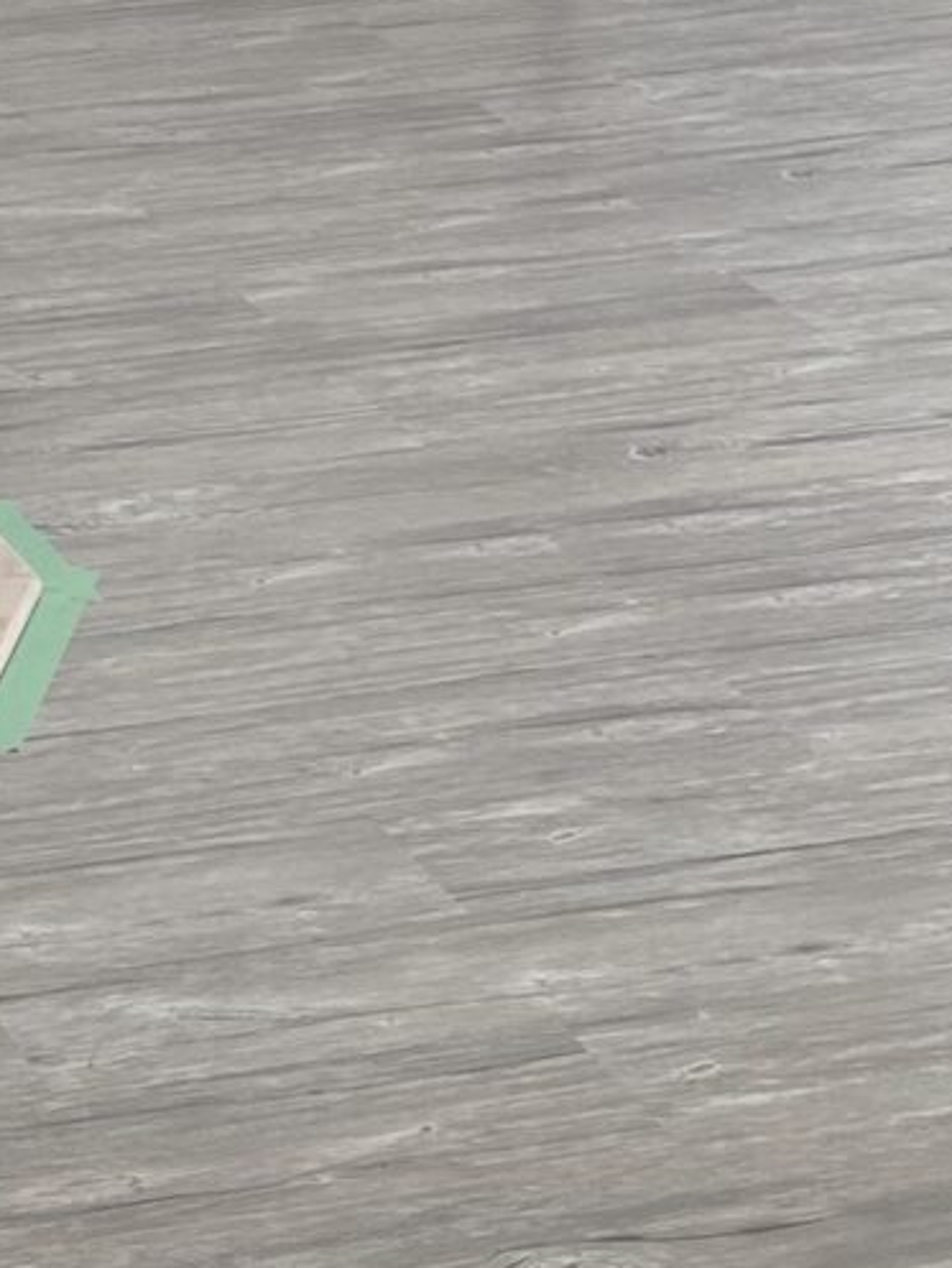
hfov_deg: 10.9
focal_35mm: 134
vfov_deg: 14.7
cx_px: -51
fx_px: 4912
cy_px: 883
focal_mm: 4.25
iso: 64
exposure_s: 1/120
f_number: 1.8
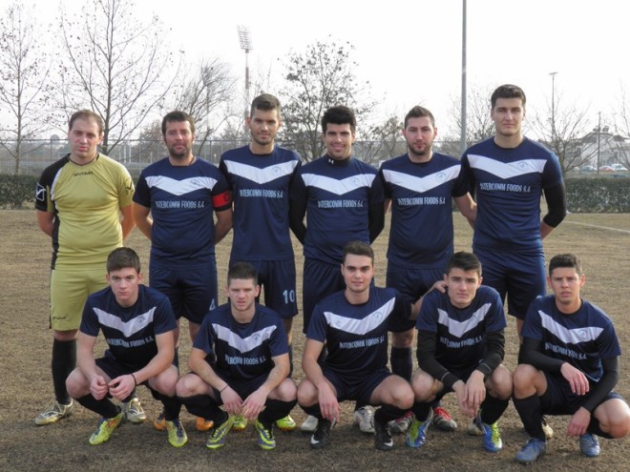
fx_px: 1001
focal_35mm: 55
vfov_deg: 26.6
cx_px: 315
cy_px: 236
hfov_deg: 34.9
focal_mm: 10
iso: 50
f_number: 5.8
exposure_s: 1/80
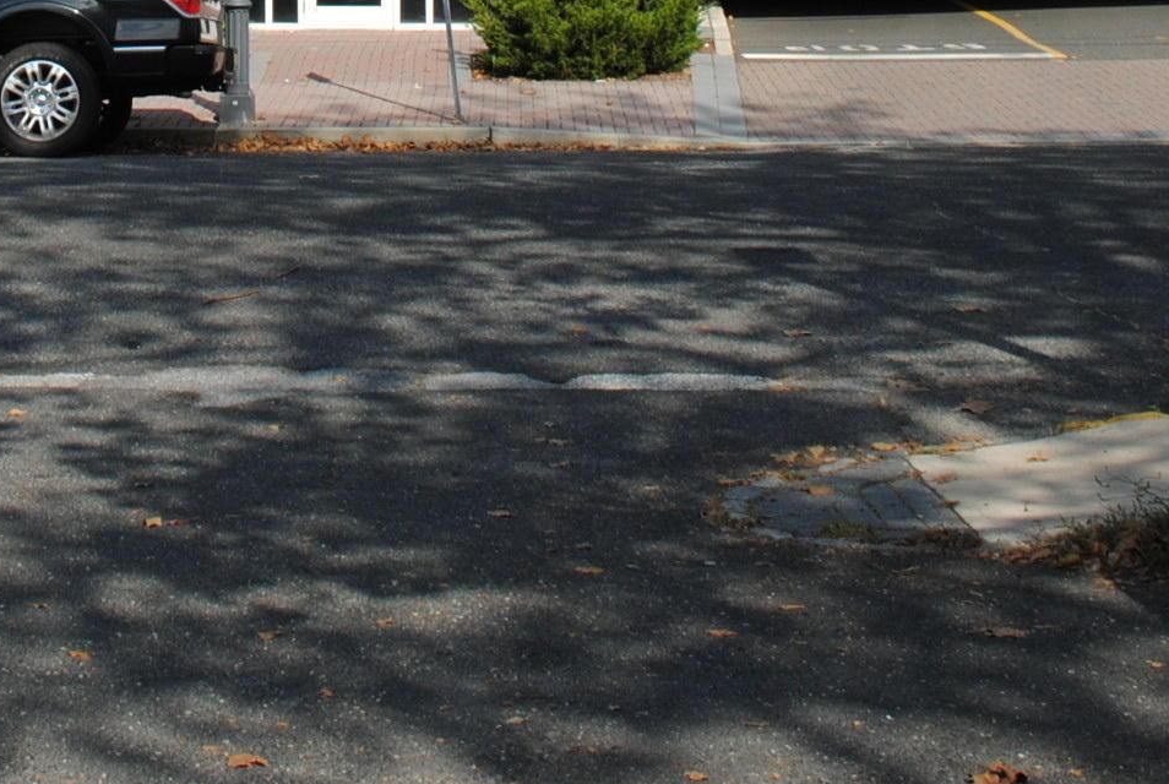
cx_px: 151
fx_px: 2668
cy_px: -348
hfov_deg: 24.1
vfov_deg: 15.6
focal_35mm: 82
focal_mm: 18
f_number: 8
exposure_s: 1/250
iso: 100
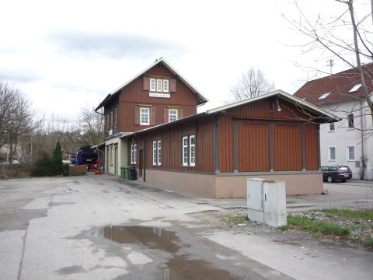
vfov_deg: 44.2
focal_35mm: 32
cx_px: 186
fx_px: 345
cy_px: 140
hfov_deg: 56.8
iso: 100
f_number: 4
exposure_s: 1/320
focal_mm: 5.2
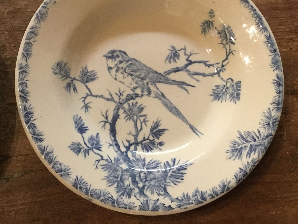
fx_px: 362
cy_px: 93
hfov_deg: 44.8
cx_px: 145
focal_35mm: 42
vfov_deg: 34.3
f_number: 2.4
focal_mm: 3.3
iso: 200
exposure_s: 1/17
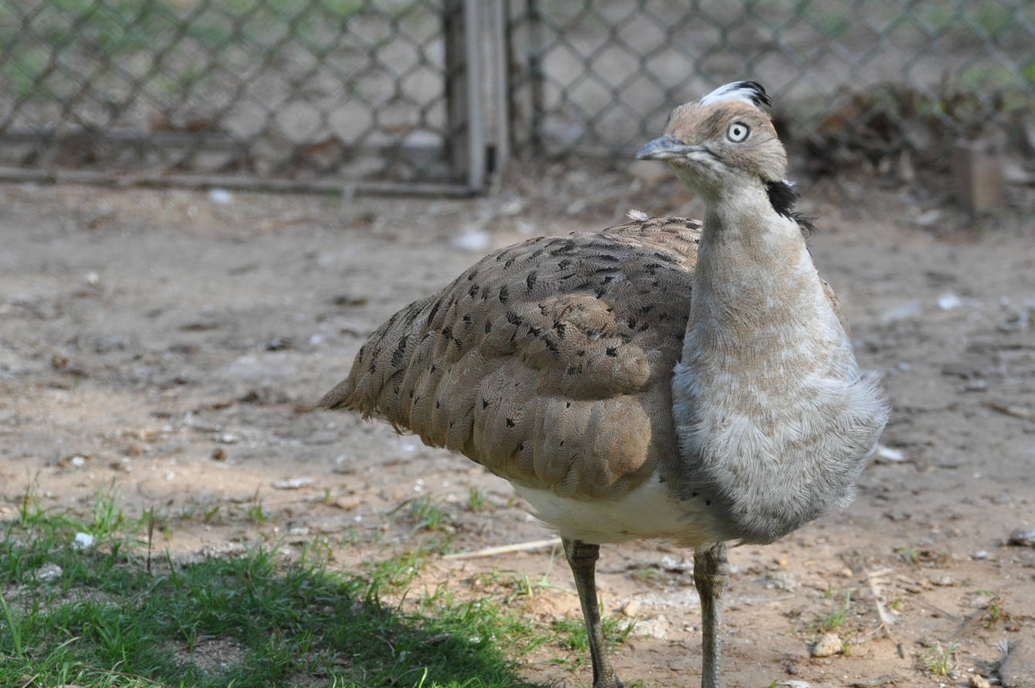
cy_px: 405
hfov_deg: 6.7
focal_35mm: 306
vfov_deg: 4.5
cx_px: 620
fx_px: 8789
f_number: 5
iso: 800
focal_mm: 170
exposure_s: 1/800
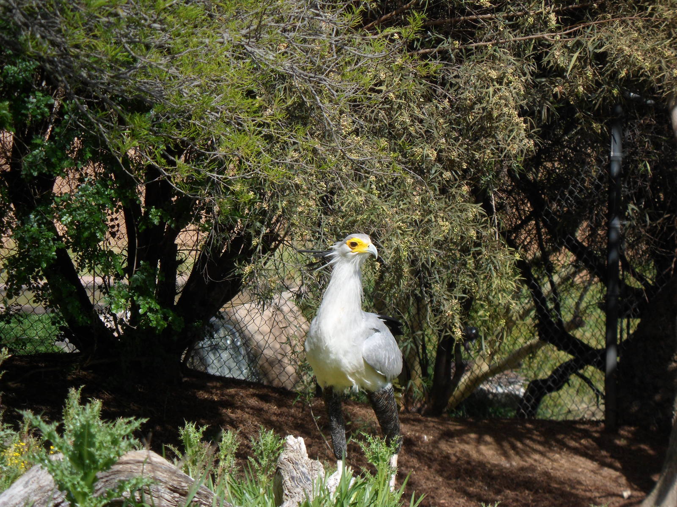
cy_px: 254
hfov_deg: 7.3
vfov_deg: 5.5
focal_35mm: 270
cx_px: 338
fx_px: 5281
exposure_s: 1/250
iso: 80
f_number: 5.9
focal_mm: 46.8
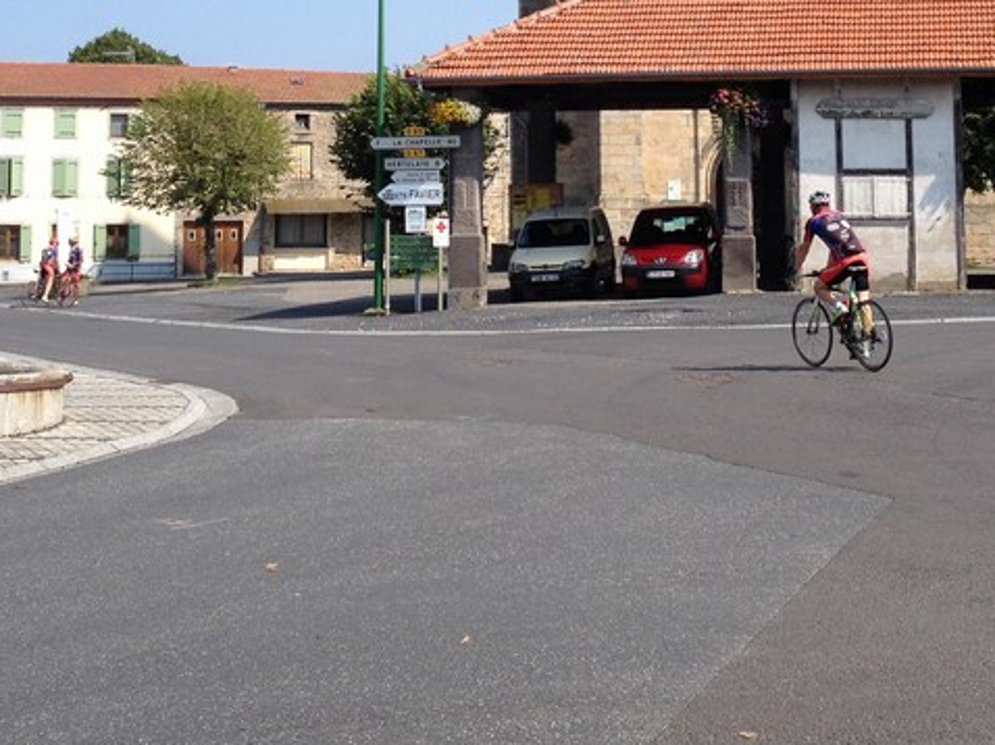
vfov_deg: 19.2
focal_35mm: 75
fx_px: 2155
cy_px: 33
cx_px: 629
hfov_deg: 25.9
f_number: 2.4
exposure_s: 1/1381
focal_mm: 4.28
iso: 50
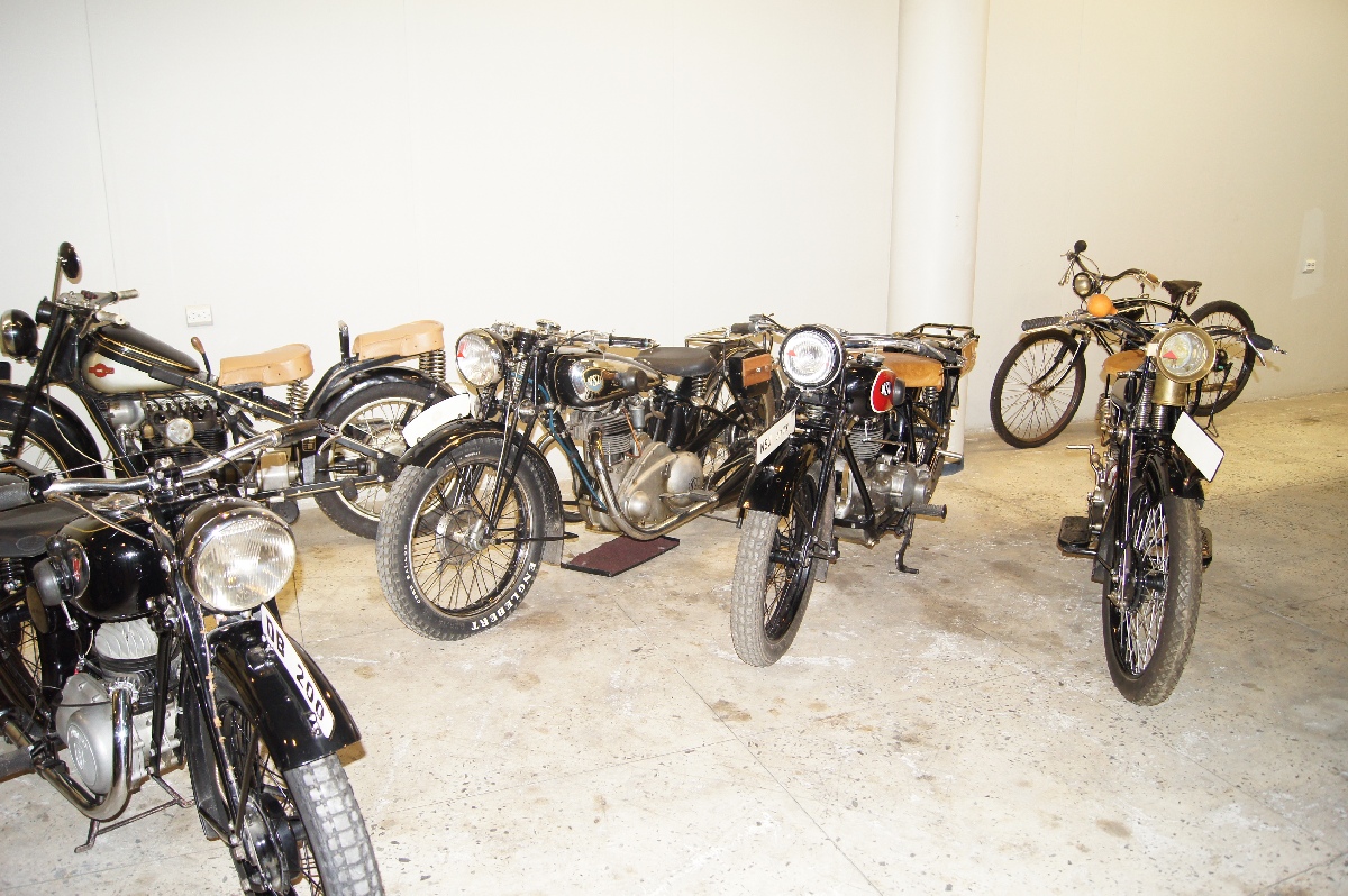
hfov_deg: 67.4
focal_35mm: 27
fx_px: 1010
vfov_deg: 47.9
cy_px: 448
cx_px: 674
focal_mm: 18
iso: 400
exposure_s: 1/40
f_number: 3.5
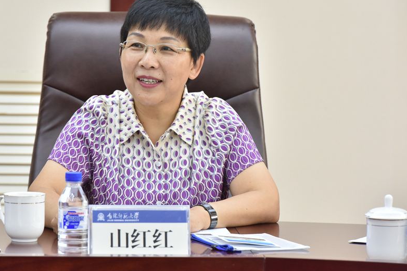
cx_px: 157
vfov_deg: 5.2
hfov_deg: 7.9
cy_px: 98
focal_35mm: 262
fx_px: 2961
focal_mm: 200
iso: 2500
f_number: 9
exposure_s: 1/320
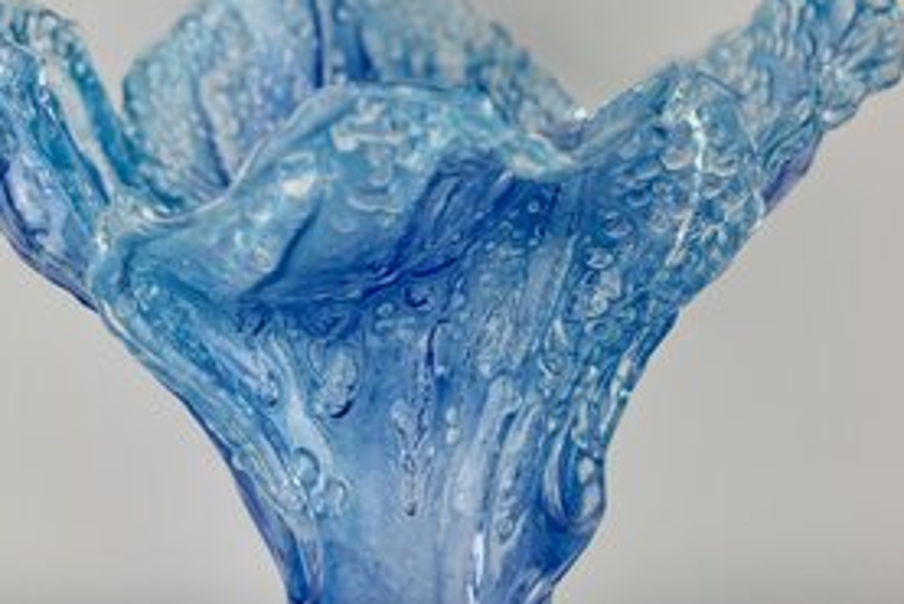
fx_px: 2261
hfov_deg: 22.6
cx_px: 370
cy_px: 320
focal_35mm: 90
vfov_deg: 15.2
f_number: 1.78
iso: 64
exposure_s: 1/341
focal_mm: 6.76
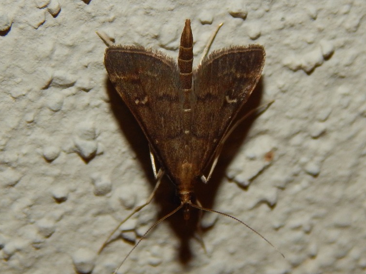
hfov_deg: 16.3
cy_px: 135
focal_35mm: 121
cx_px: 186
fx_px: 1279
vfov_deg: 12.2
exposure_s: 1/30
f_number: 9.2
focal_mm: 20.5
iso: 200
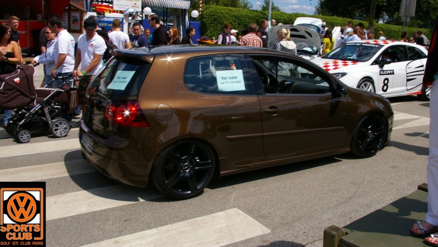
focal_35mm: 34
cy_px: 105
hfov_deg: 58.7
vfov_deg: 35.1
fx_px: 390
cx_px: 220
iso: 200
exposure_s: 1/250
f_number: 11
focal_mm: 21
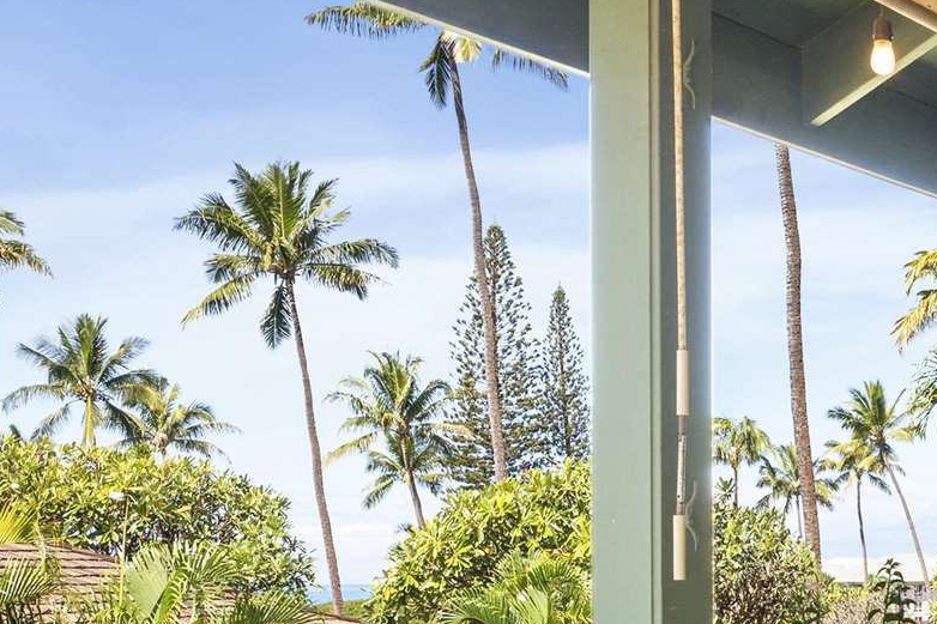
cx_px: 1136
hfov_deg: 30.5
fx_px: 1431
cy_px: 437
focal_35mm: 55
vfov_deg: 24.4
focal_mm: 14
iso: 320
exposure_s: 1/4
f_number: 9
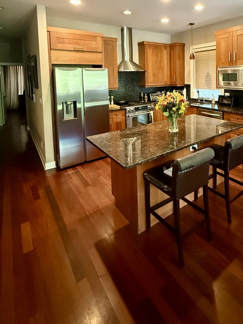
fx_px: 197
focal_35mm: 21
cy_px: 89
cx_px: 165
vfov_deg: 74.4
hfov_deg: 61.7
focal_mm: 2.22
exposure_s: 1/40
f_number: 2.2
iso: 1250
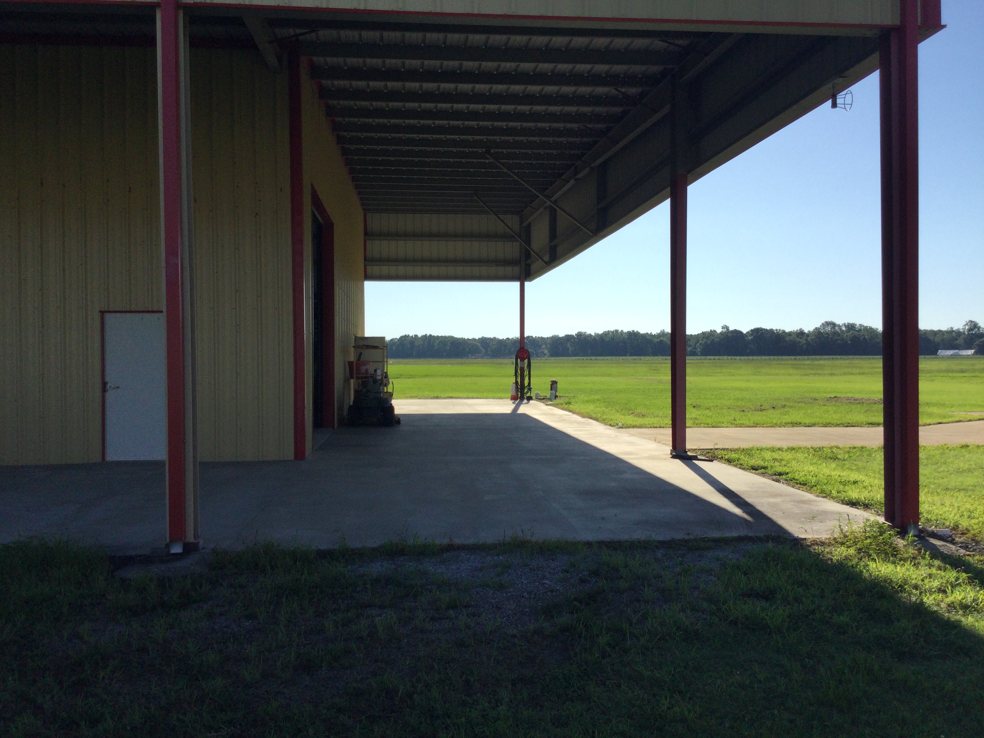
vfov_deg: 45.4
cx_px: 492
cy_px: 369
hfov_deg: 58.4
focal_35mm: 31
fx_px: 881
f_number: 2.4
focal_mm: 3.3
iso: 25
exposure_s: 1/1431
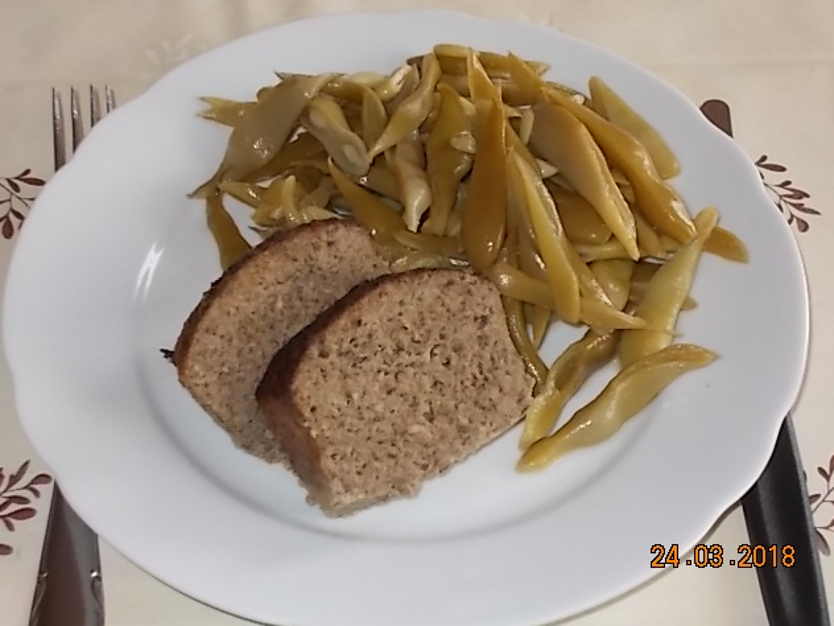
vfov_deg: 19.1
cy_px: 314
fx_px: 1855
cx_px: 416
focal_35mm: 77
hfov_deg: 25.3
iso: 200
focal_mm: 13.5
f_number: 5.8
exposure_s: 1/60
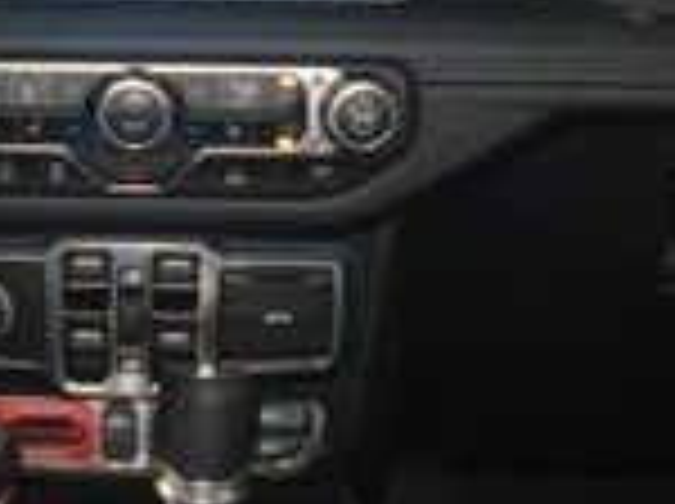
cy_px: 475
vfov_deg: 13.2
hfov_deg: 17.6
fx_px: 2161
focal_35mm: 111
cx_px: 117
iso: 1800
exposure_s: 1/80
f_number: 3.5
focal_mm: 18
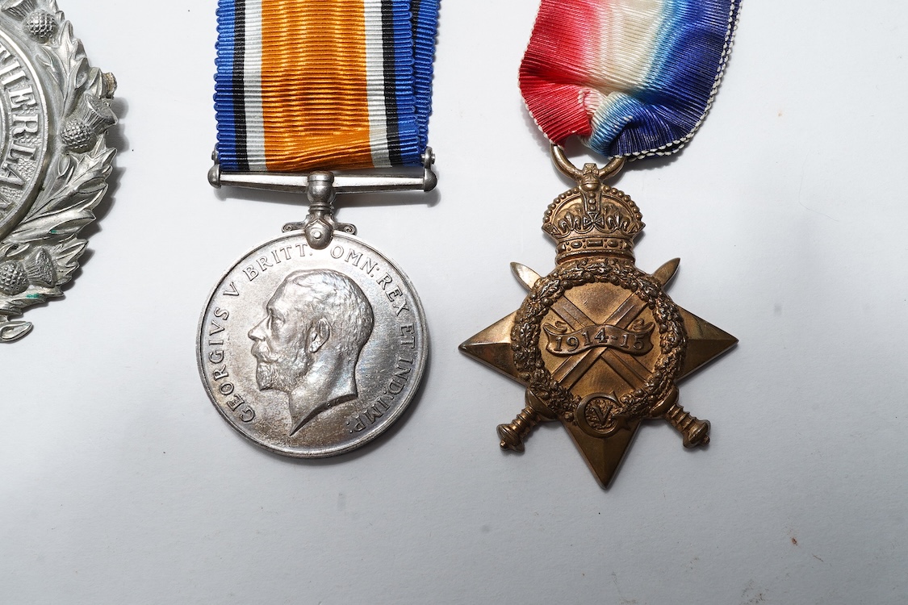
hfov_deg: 43.6
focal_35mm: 45
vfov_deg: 29.9
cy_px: 302
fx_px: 1135
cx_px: 454
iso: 100
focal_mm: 30
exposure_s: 1/100
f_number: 22
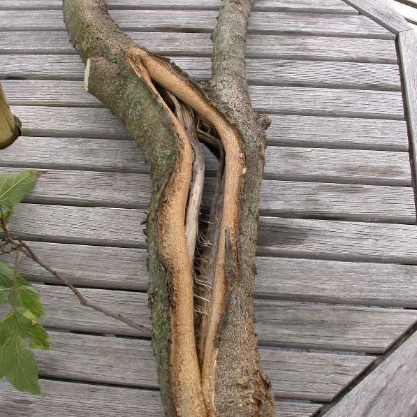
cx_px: 208
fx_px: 613
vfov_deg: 37.5
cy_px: 198
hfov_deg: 37.6
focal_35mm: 45
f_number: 5.3
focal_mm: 7.85
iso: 100
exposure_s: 1/177
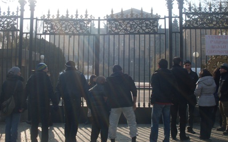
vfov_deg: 31.2
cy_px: 68
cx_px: 113
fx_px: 255
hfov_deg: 48.2
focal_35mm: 41
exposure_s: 1/180
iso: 80
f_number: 8.4
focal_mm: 6.3
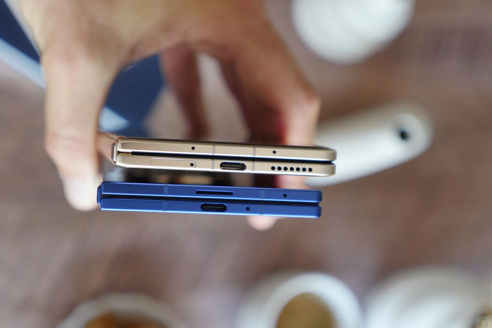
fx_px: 902
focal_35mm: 66
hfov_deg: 30.5
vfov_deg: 20.6
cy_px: 164
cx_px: 246
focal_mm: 32
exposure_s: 1/80
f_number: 2.8
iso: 400
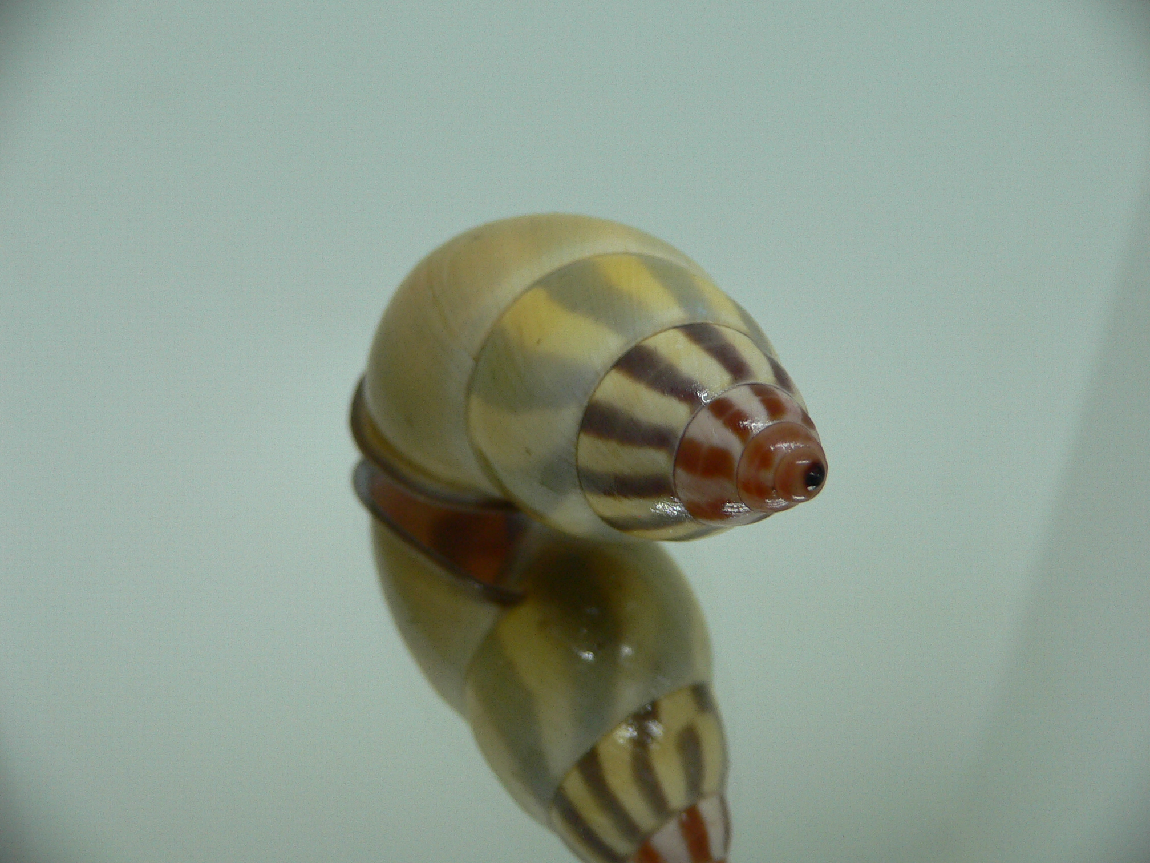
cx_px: 575
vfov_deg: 40.7
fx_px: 1163
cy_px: 432
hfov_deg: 52.6
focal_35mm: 35
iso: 100
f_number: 2.8
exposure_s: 1/60
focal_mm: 4.6
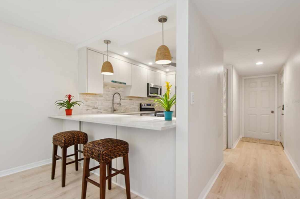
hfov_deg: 96.8
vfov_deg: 73.7
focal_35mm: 16
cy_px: 101
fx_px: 133
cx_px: 150
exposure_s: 1/6
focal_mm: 10
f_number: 8
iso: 200
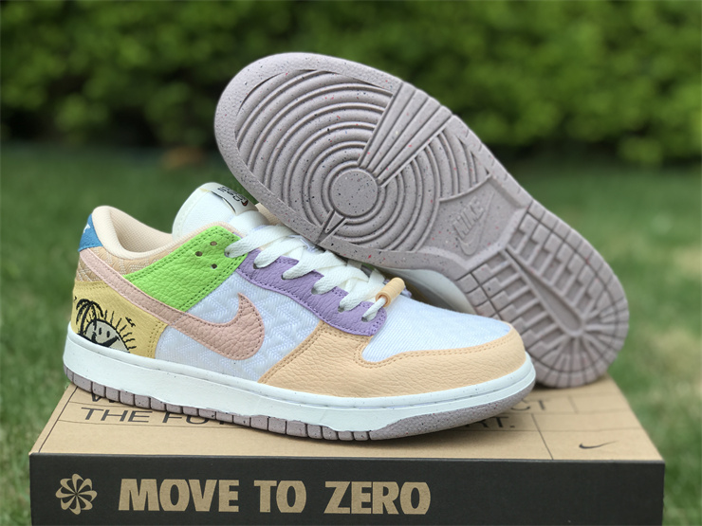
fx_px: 1156
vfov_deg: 25.7
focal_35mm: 57
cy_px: 263
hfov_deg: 33.8
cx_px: 351
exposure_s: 1/210
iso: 20
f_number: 2.8
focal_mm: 6.6
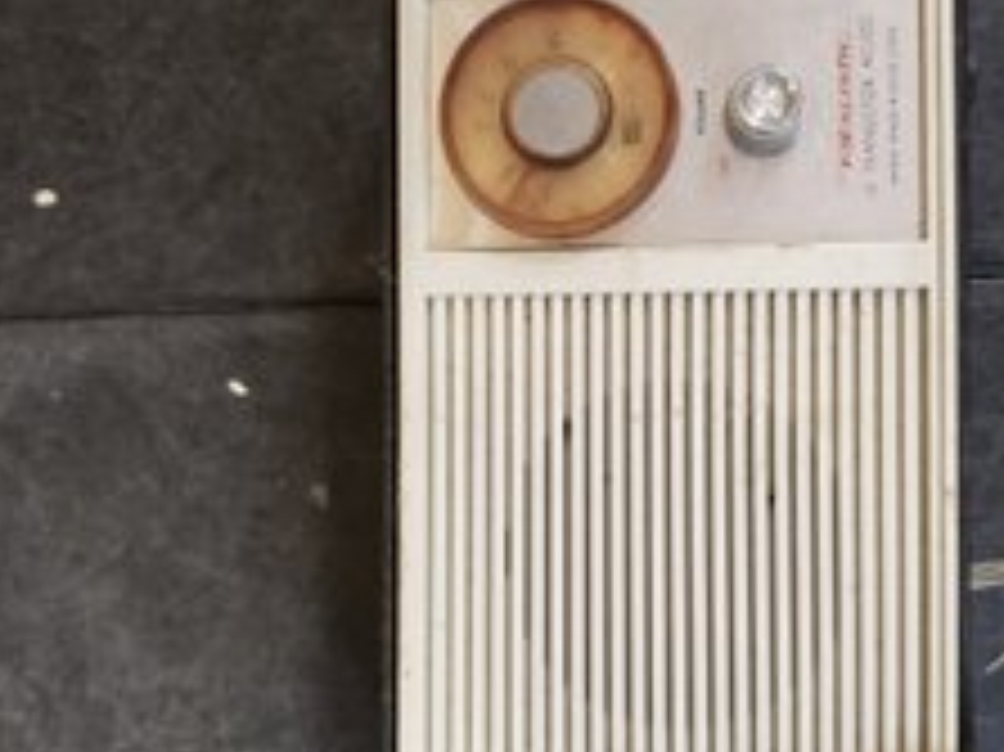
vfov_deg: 35.9
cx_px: 570
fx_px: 1160
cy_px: 426
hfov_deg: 46.7
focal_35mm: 40
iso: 250
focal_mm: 4.3
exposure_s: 1/24
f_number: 1.5
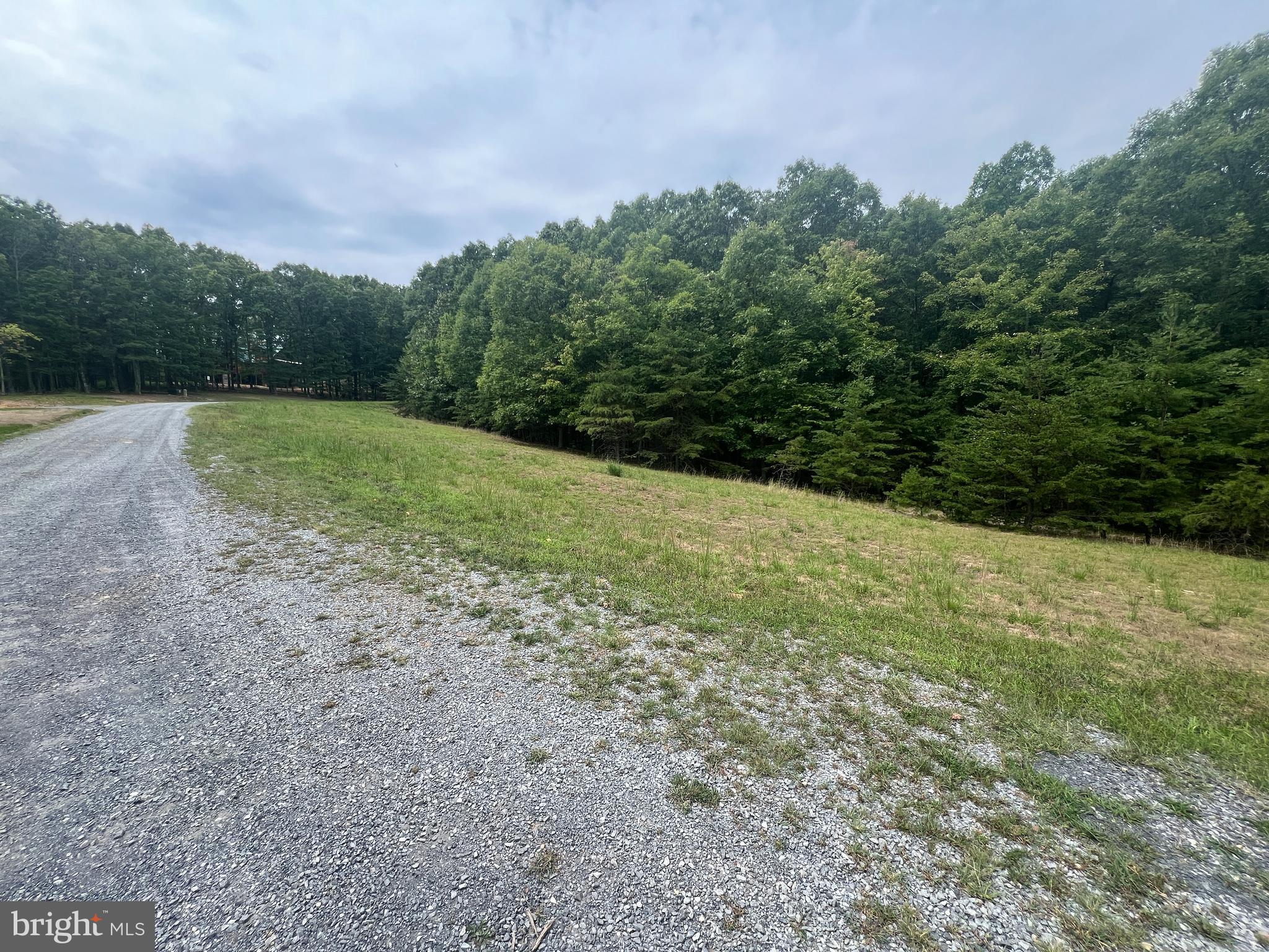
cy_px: 476
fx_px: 477
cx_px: 634
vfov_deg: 89.9
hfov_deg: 106.2
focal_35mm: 13
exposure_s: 1/732
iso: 32
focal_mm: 1.57
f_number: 1.8
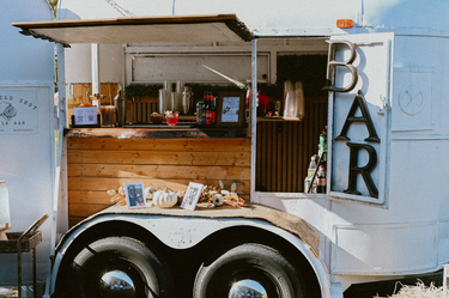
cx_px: 213
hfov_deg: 35.7
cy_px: 161
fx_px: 698
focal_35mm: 56
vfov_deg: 24.1
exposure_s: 1/640
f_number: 2.8
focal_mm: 35
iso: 100
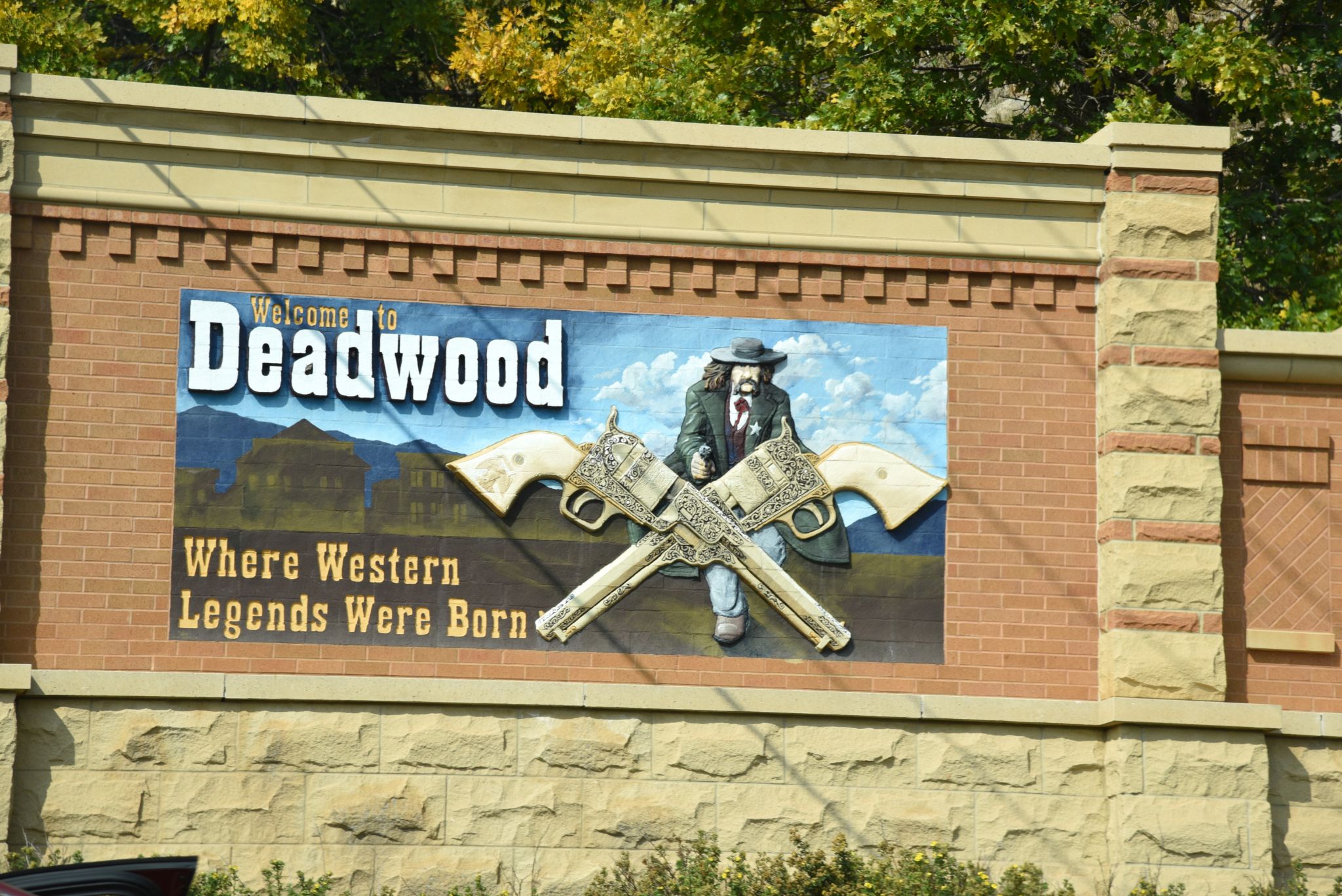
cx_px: 671
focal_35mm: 120
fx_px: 4475
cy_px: 448
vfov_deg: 11.4
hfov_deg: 17.1
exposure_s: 1/800
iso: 400
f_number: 7.1
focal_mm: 120
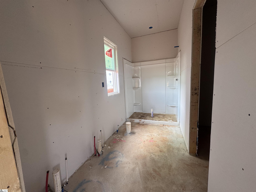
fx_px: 104
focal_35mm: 14
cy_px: 96
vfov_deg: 85.7
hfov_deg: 102.1
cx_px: 128
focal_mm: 2.22
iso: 80
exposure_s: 1/99
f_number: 2.2
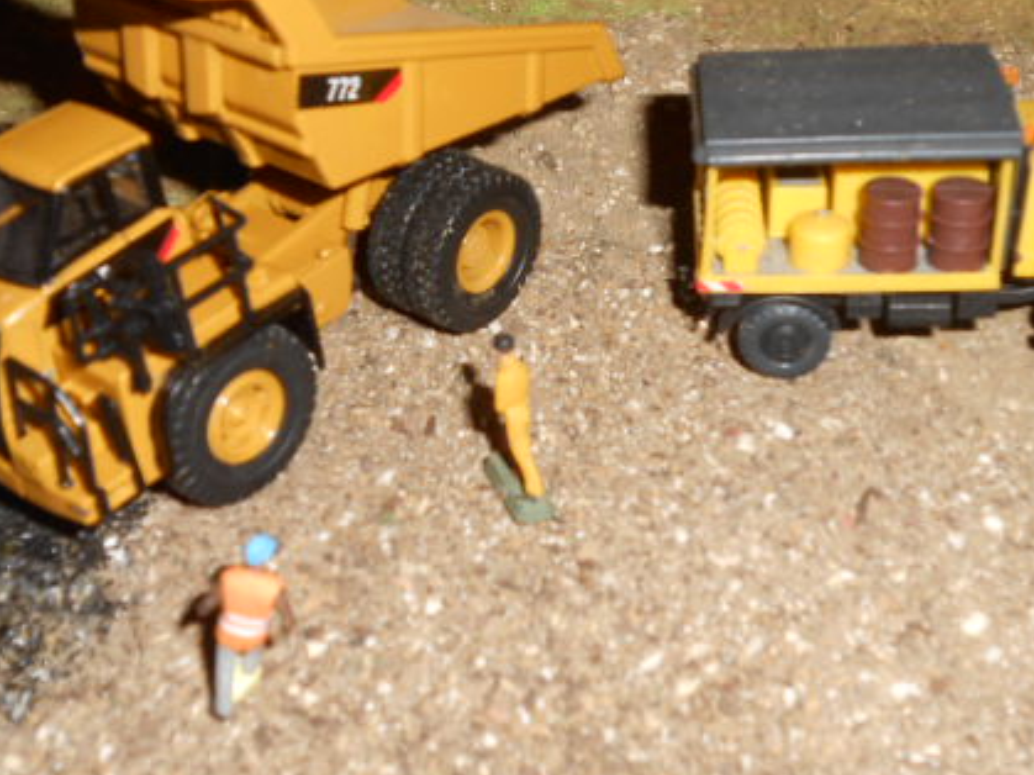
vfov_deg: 25.1
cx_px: 545
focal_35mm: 58
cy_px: 269
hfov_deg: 33.2
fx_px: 1732
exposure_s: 1/30
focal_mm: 6.8
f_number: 4.2
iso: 80
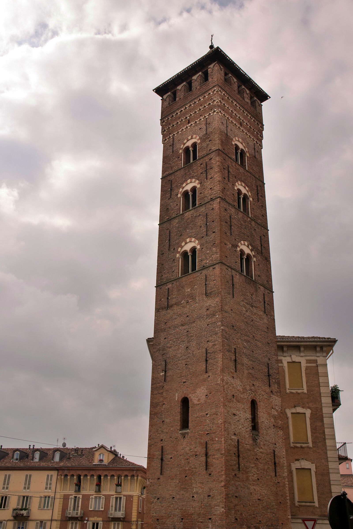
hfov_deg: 36.9
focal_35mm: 36
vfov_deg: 53.1
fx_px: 529
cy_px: 264
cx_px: 176
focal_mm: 24
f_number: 9
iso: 100
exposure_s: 1/250
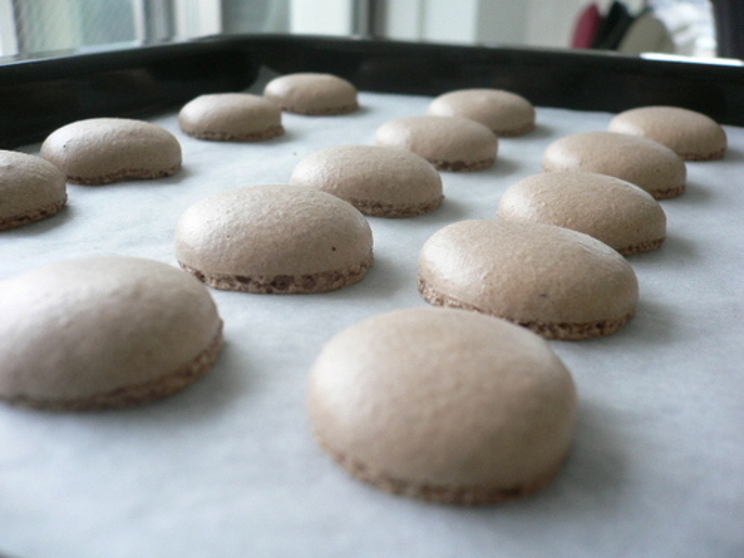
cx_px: 372
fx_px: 752
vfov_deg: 40.7
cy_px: 279
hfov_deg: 52.6
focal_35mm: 35
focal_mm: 5.8
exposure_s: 1/15
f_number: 2.8
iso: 100
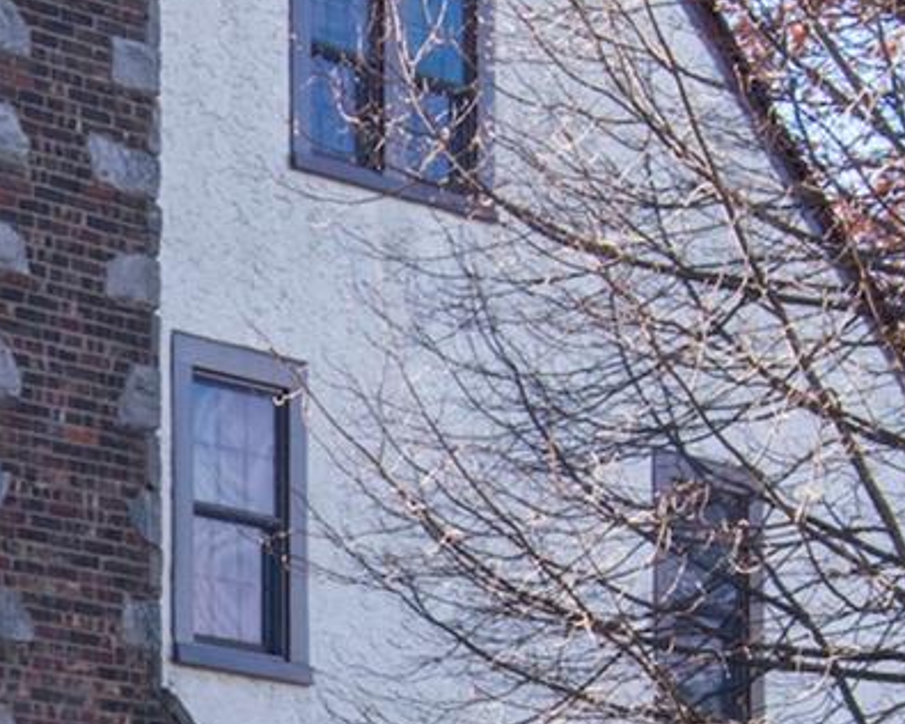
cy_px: 688
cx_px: -167
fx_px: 3911
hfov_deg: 12.9
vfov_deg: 10.5
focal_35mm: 146
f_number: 11
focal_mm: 20
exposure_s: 1/160
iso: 640
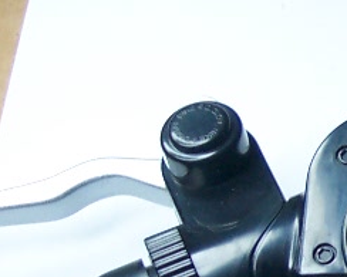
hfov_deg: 11.2
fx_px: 1622
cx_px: 674
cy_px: 278
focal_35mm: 158
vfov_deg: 9.7
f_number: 2.8
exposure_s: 1/30
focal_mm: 8
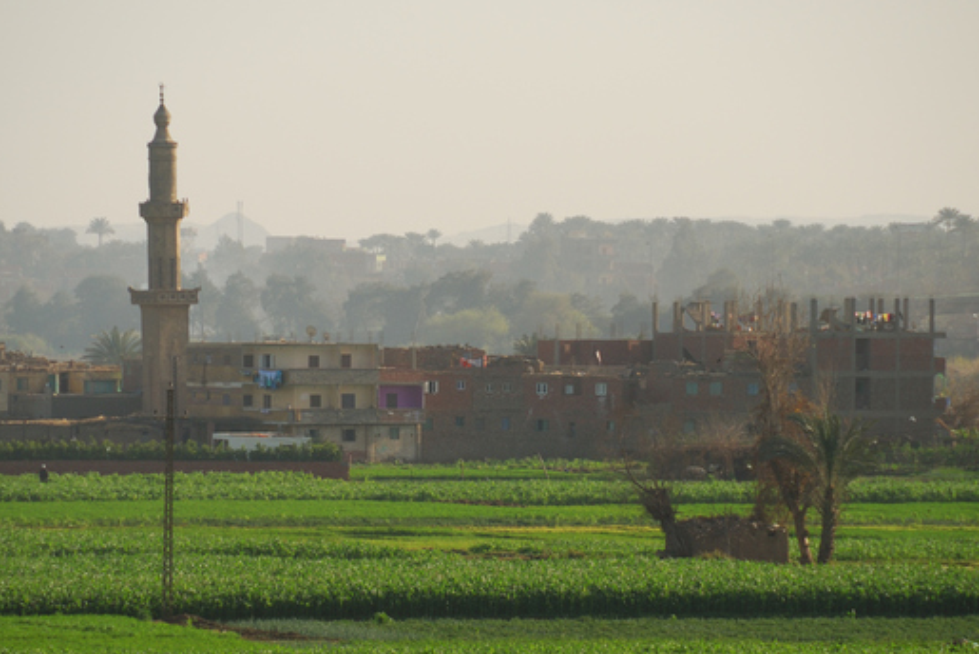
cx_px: 471
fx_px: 11101
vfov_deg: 3.4
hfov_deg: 5.0
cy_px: 405
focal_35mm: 408
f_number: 5.6
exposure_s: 1/320
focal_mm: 200
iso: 100
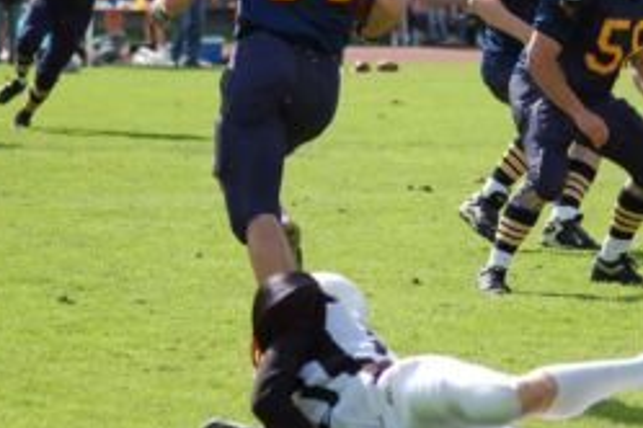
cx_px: 425
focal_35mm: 299
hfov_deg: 6.9
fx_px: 5340
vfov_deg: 4.6
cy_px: 160
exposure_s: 1/1000
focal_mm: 110
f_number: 4.5
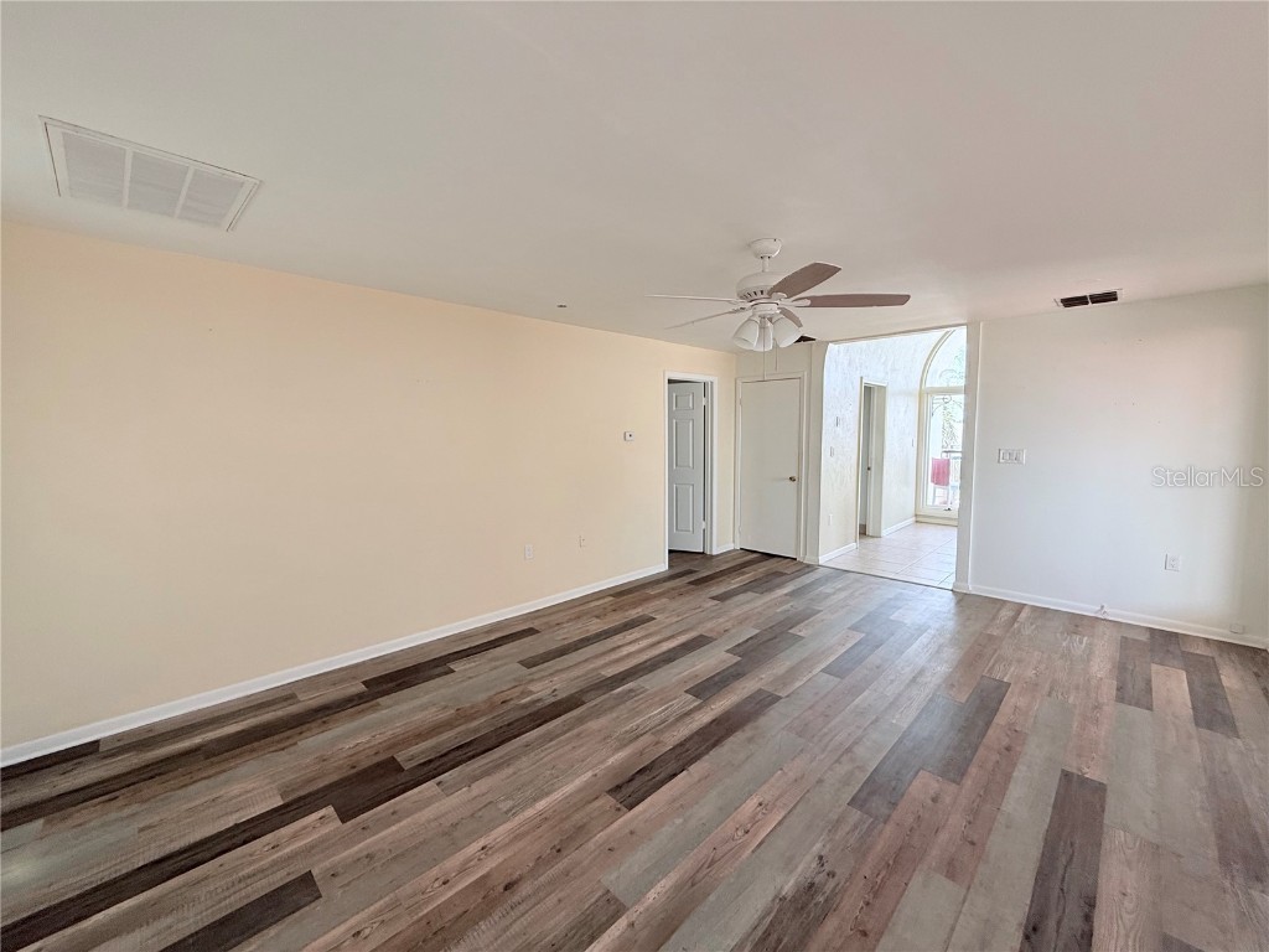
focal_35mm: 14
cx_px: 634
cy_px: 476
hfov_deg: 102.1
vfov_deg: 85.7
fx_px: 513
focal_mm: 2.22
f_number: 2.2
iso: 80
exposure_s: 1/99
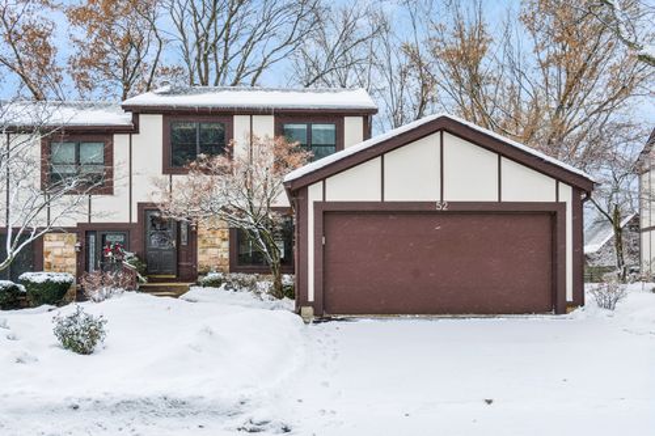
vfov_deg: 39.9
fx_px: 600
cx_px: 328
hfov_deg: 57.2
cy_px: 218
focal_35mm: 33
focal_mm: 22
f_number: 8
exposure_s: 1/160
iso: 320
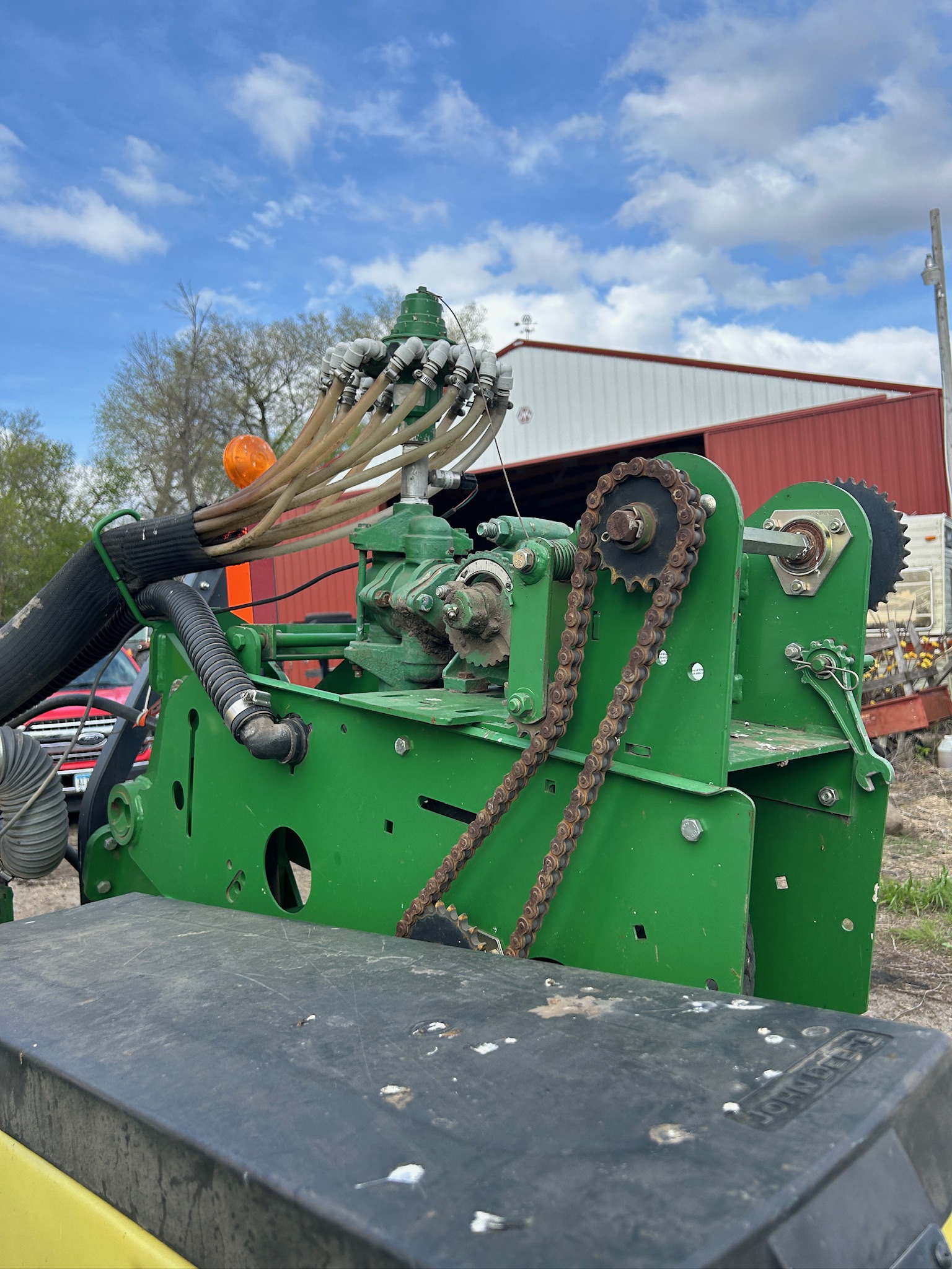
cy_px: 634
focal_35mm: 26
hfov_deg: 53.1
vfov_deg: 67.3
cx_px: 476
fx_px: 953
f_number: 1.5
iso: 50
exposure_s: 1/2208
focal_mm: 5.7
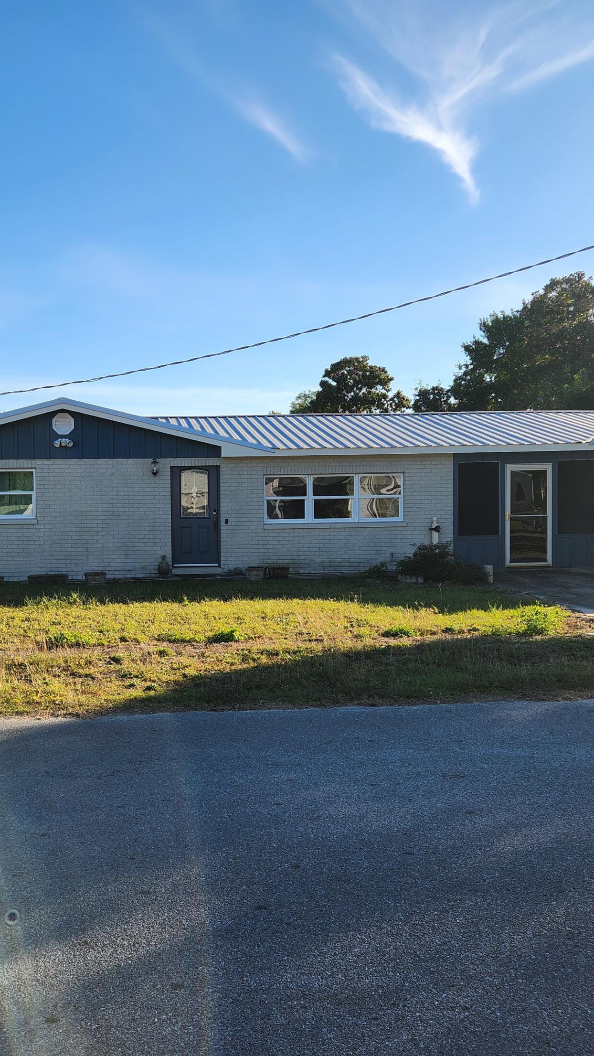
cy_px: 525
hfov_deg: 34.3
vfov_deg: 58.0
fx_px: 952
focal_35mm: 34
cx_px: 187
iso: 20
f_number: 1.8
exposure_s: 1/1123
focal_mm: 5.4
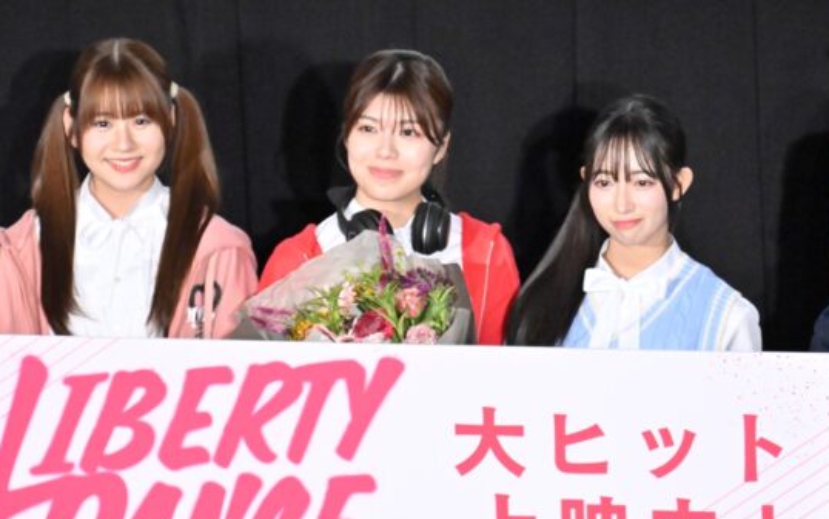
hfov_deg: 3.6
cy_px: 280
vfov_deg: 2.3
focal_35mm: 578
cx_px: 357
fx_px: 13067
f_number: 6.3
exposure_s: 1/320
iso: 8000
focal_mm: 318
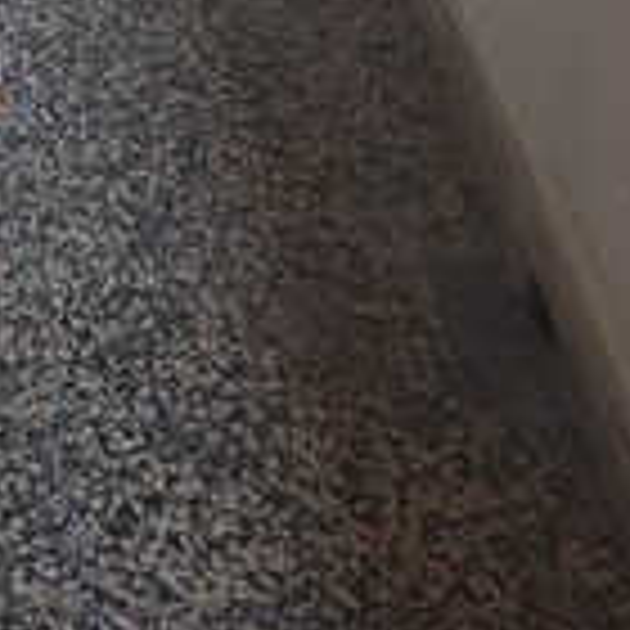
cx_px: -216
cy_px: -598
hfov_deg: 18.4
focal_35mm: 87
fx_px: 1791
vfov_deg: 16.0
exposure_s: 1/50
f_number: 1.8
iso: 64
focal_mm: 5.54
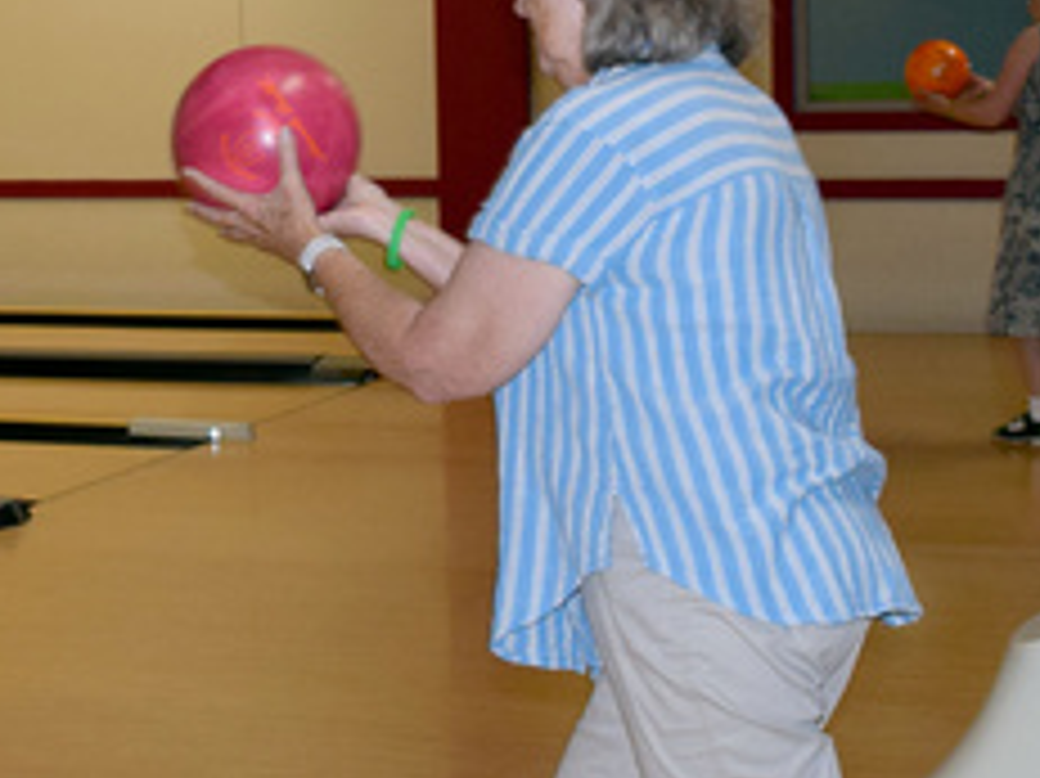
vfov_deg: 15.3
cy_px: 135
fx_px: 2883
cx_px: 414
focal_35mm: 96
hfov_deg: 20.4
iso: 800
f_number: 5
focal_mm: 20
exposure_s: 1/100
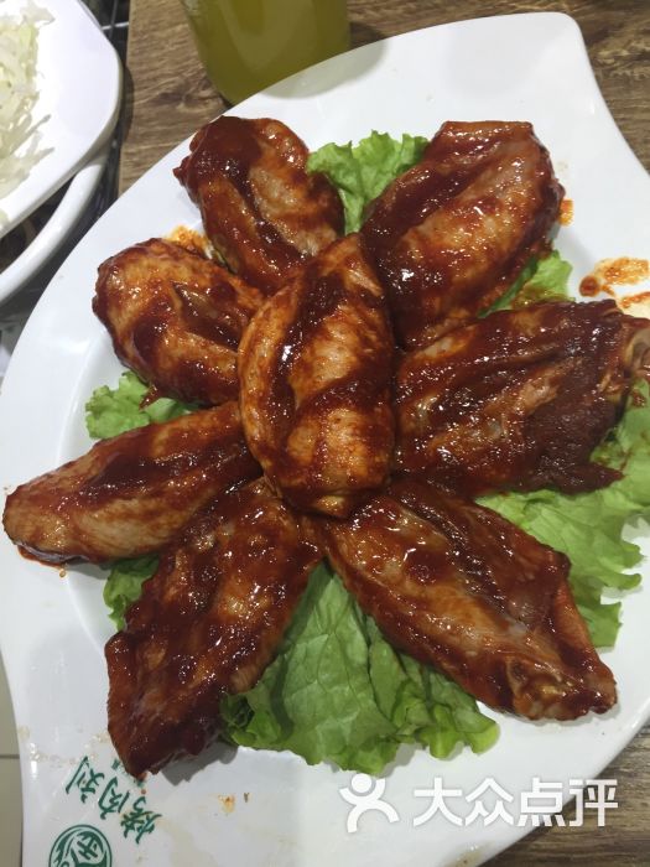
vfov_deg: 61.7
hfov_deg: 48.2
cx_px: 325
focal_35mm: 29
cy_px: 434
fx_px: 726
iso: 100
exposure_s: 1/33
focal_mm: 4.15
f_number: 2.2
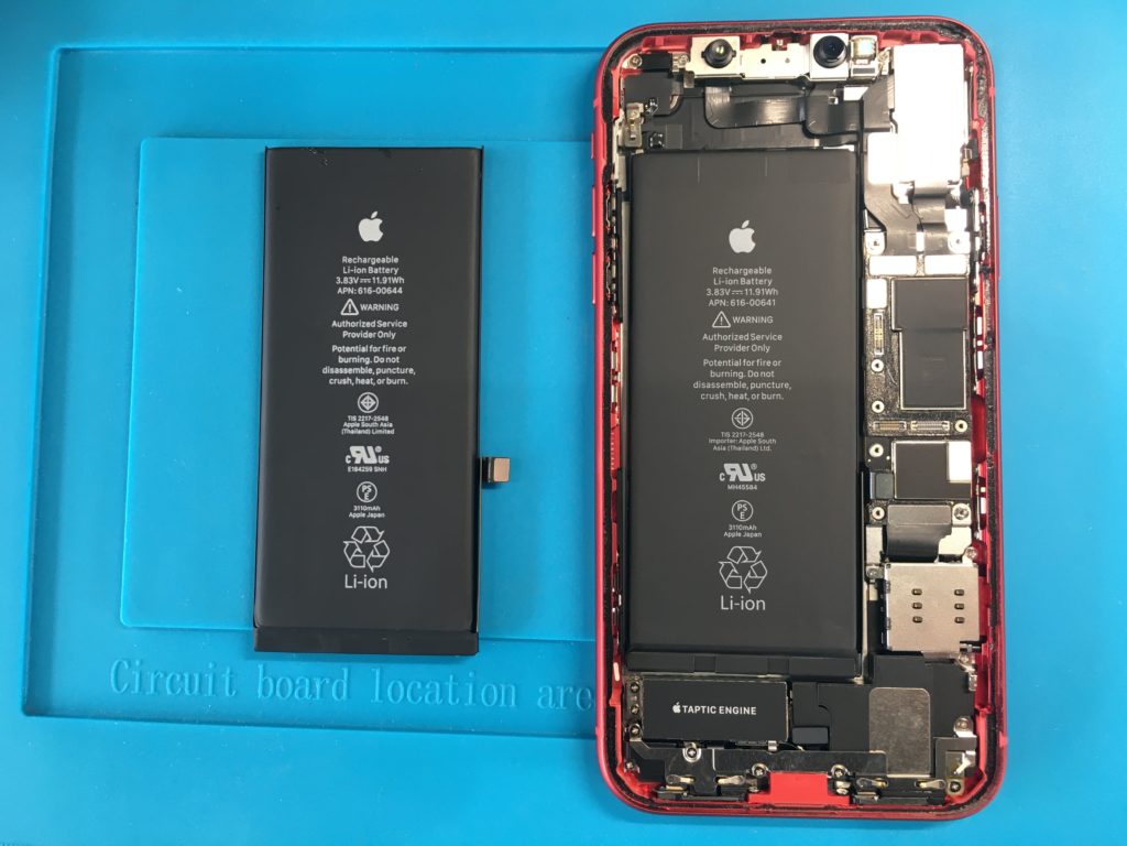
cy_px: 423
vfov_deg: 48.2
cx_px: 564
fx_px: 944
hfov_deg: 61.7
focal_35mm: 29
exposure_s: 1/30
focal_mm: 4.15
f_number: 2.2
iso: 64
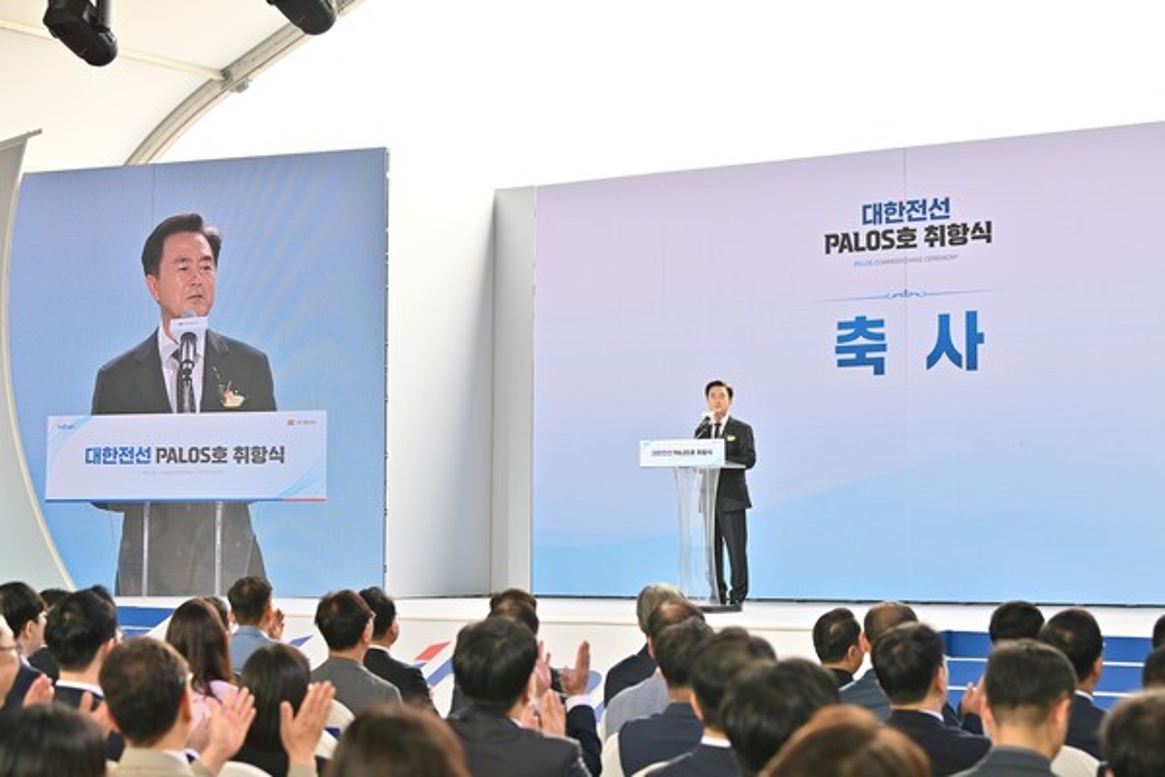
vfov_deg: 19.5
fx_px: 2265
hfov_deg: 28.8
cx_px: 582
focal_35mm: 70
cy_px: 388
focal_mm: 70
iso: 400
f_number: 5
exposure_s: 1/200
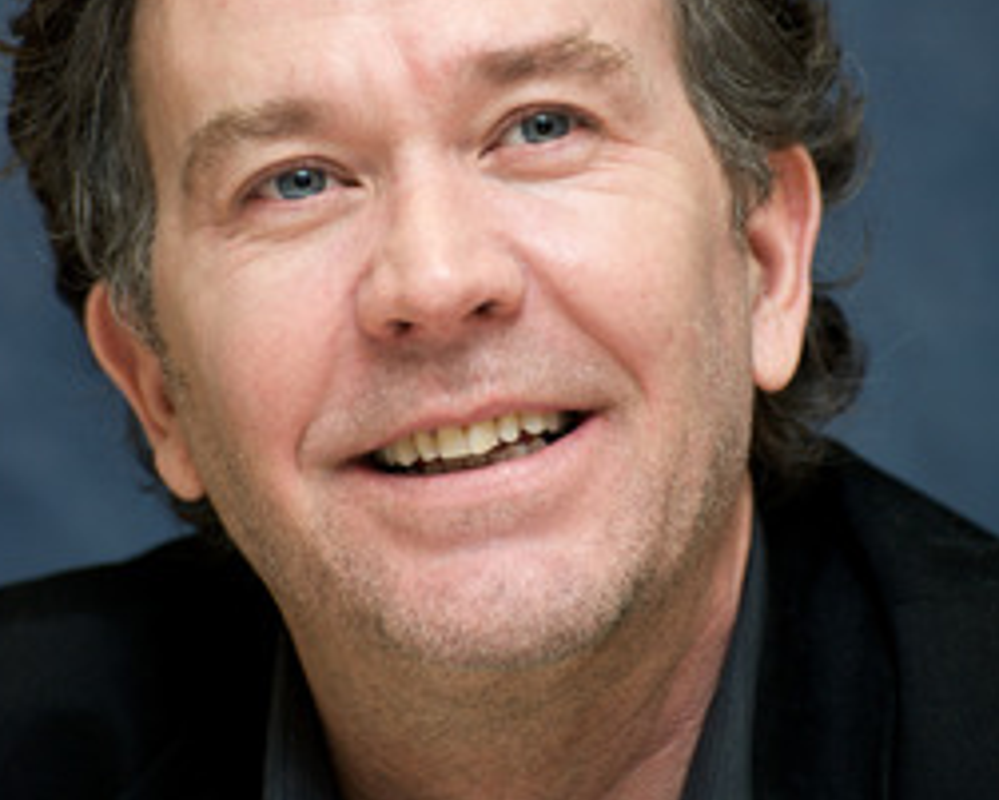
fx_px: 8164
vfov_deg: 5.6
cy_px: 295
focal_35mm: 276
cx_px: 500
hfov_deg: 7.0
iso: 640
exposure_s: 1/60
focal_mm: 185
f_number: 5.6
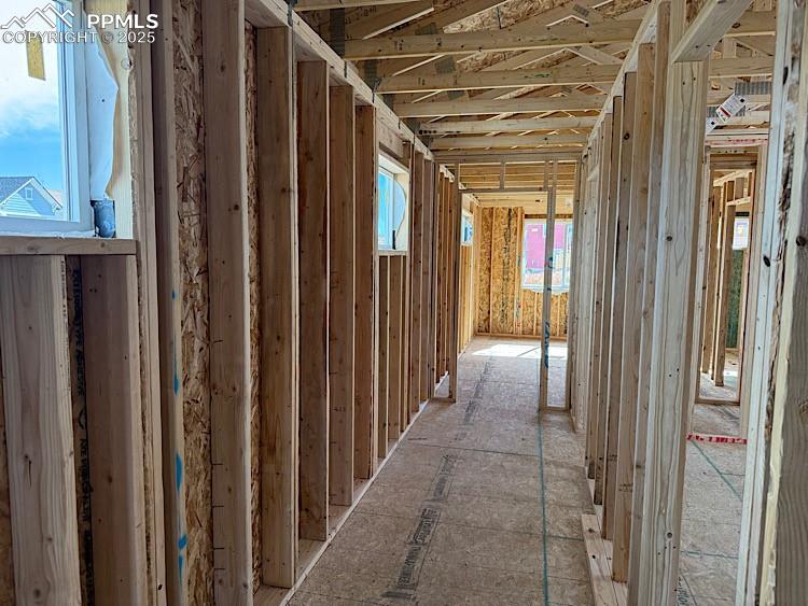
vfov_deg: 56.8
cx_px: 404
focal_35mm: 24
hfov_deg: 71.6
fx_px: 560
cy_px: 303
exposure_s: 1/230
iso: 160
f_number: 1.78
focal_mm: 6.76
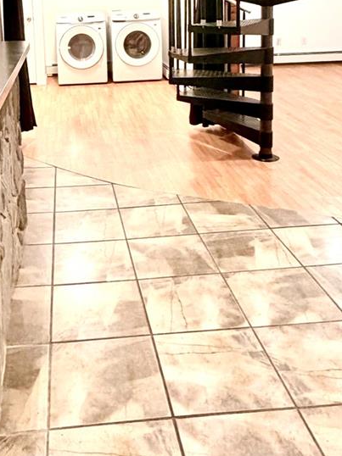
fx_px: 527
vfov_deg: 43.4
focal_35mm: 40
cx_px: 85
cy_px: 60
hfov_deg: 35.1
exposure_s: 1/60
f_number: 2.2
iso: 500
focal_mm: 2.22
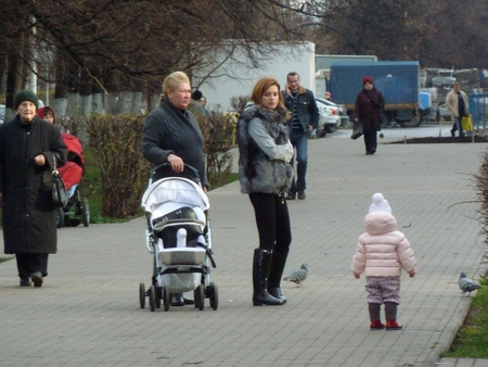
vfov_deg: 3.7
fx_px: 5628
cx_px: 244
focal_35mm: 399
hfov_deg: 5.0
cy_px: 184
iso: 400
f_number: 4.9
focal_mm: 49.2
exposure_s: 1/320
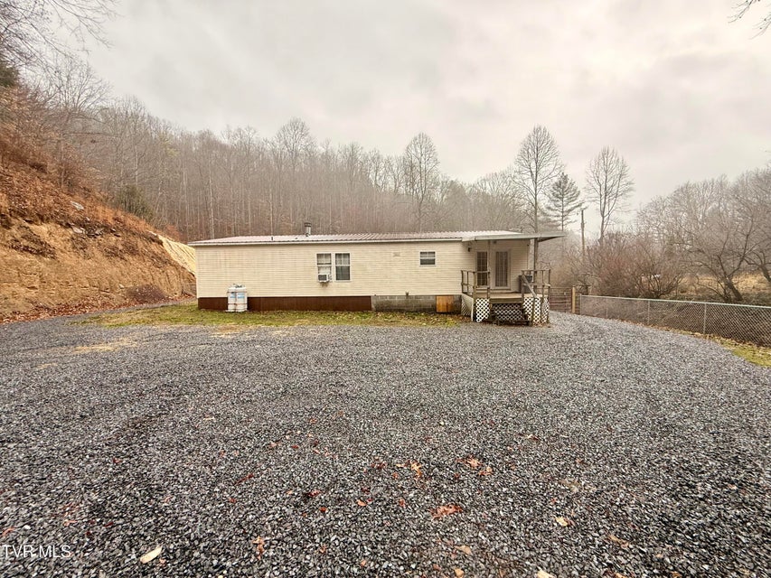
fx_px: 312
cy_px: 289
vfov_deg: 85.7
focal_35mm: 14
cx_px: 386
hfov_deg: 102.1
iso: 64
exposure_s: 1/135
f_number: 2.2
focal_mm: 2.22
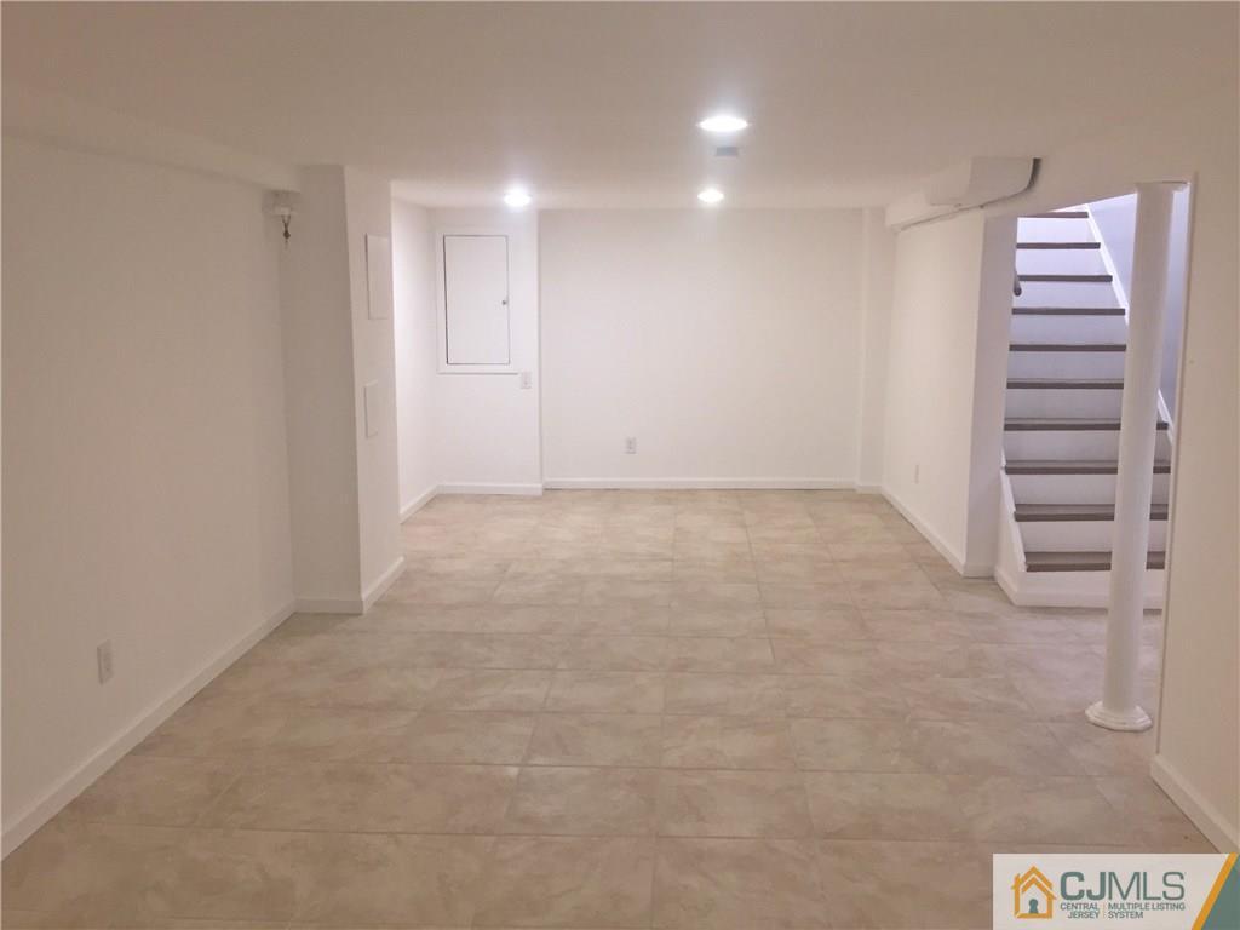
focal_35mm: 29
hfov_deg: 61.7
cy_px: 465
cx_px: 620
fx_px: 1039
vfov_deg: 48.2
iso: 64
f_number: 2.2
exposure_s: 1/30
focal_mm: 4.15
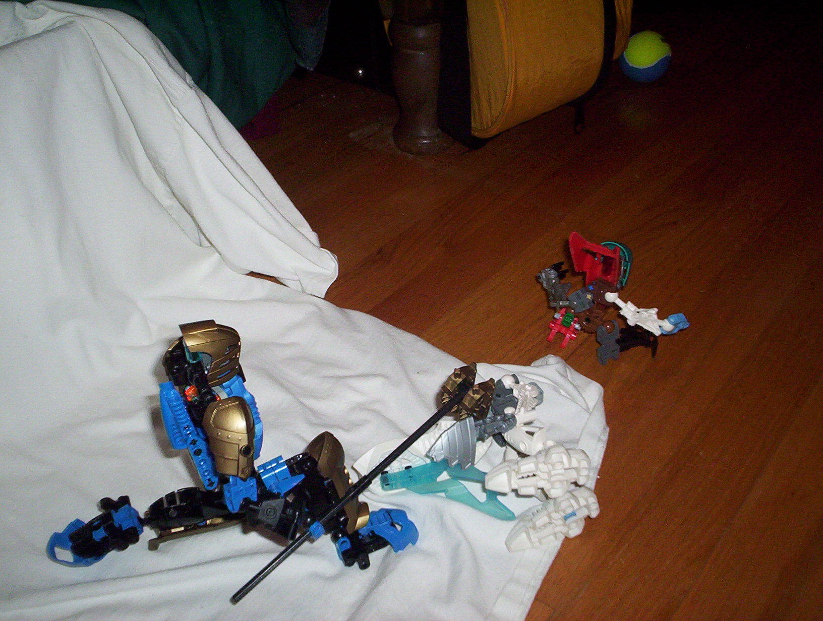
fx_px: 906
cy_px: 310
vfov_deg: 37.9
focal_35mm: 38
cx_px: 412
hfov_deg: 48.9
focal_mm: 4.99
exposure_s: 1/60
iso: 140
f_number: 4.5
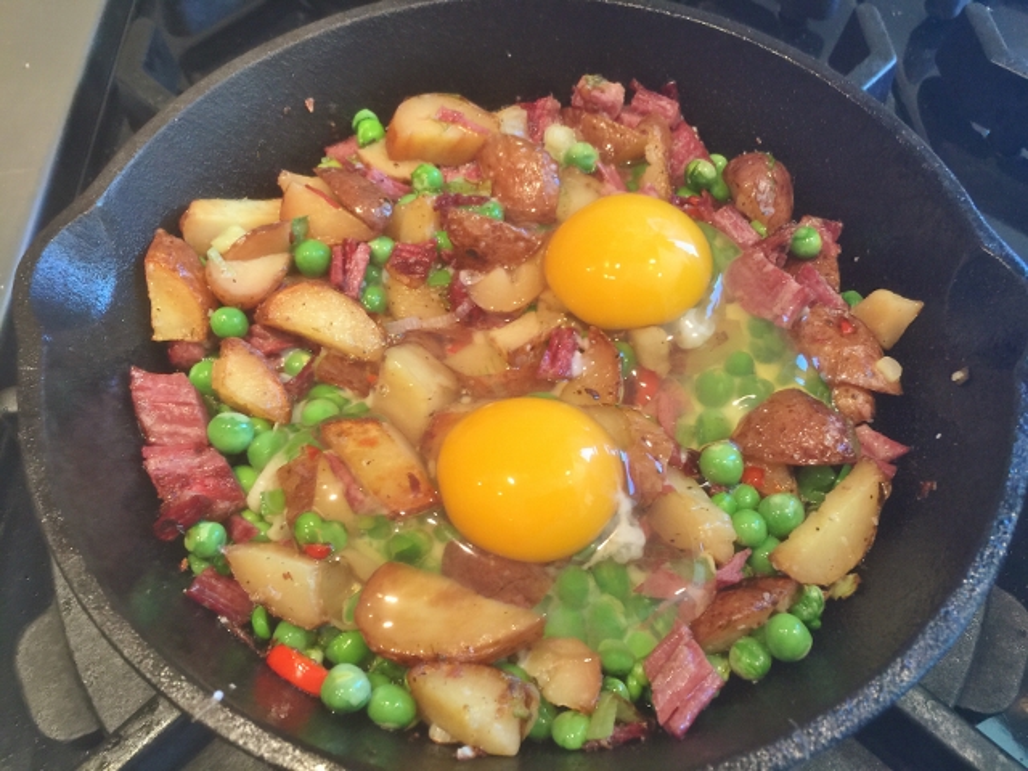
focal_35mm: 29
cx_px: 514
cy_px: 386
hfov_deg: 61.7
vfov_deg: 48.2
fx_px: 861
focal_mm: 4.15
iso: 50
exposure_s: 1/15
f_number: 2.2
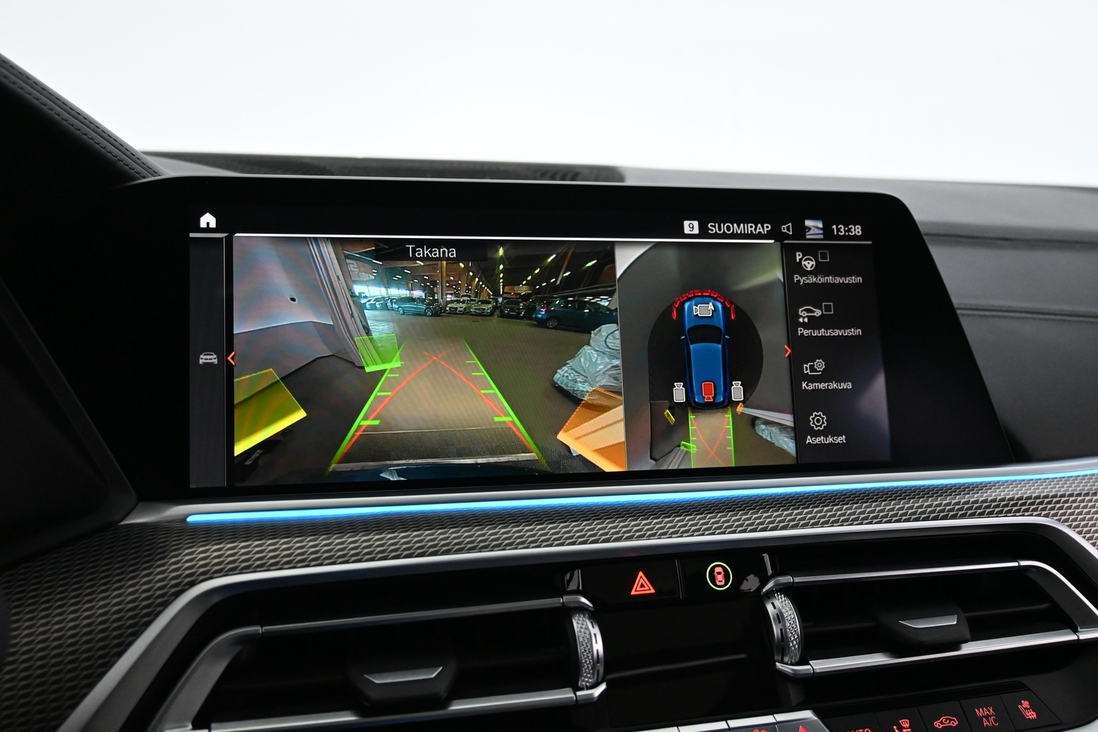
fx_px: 1006
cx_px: 549
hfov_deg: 57.2
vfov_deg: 40.0
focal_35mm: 33
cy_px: 366
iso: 2500
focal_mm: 22
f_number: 4
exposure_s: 1/40
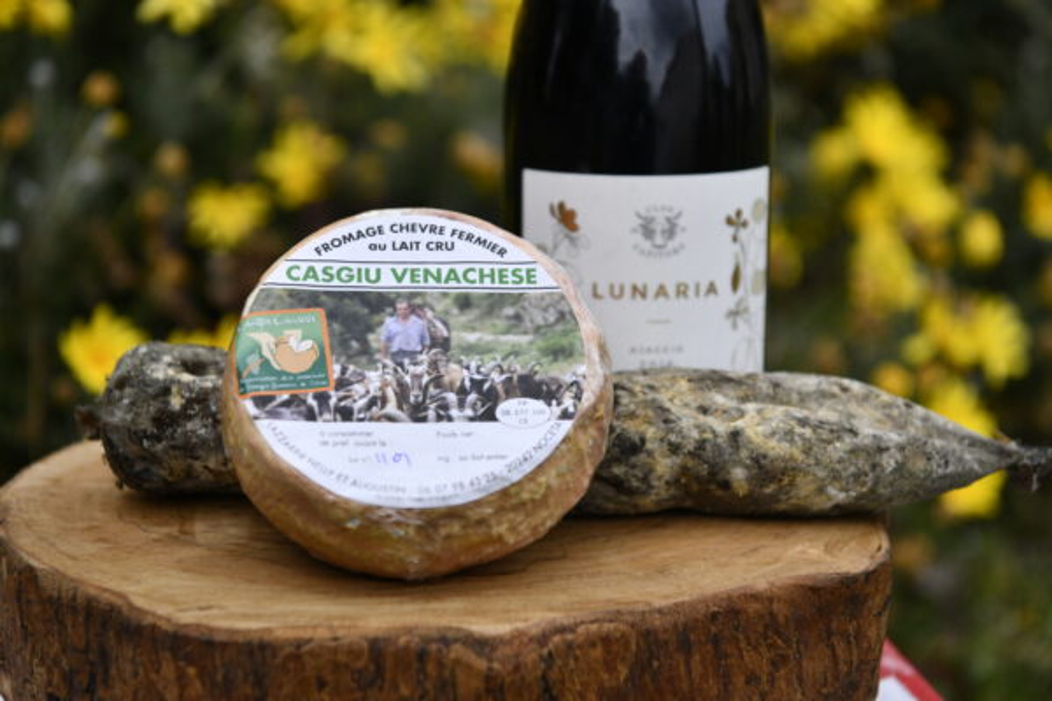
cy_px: 350
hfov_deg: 28.8
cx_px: 526
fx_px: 2045
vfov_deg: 19.5
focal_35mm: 70
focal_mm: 70
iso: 1000
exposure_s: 1/1000
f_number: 4.5
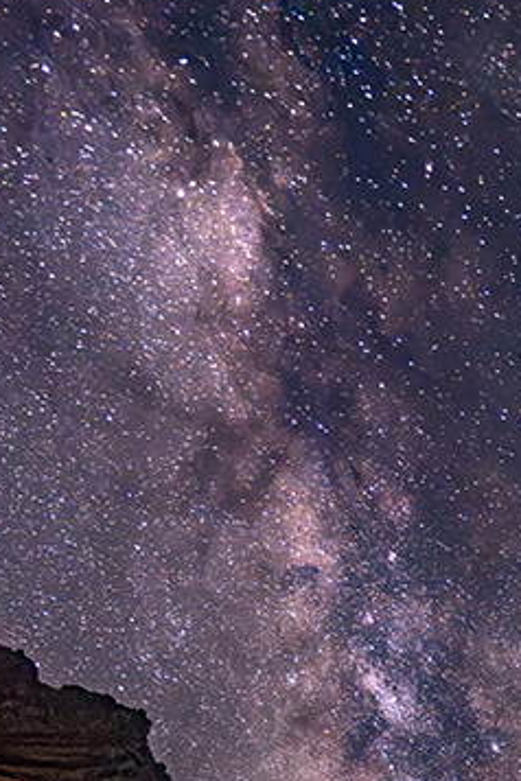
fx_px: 1020
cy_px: 1280
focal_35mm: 47
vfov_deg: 25.4
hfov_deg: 23.8
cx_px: 742
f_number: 1.8
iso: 6400
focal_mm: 14
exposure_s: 20
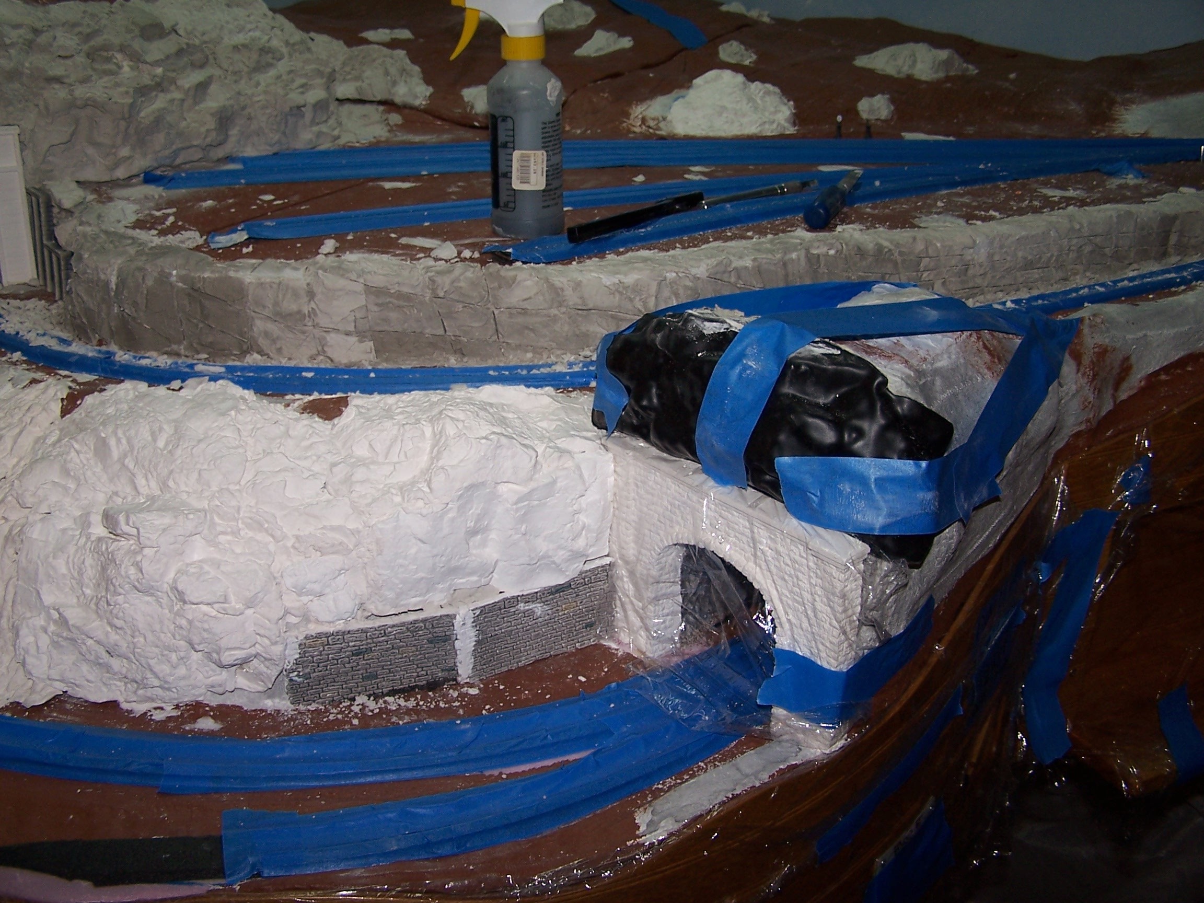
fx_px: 1322
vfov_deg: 37.7
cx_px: 602
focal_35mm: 38
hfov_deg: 49.0
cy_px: 452
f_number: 2.8
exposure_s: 1/60
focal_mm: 6.3
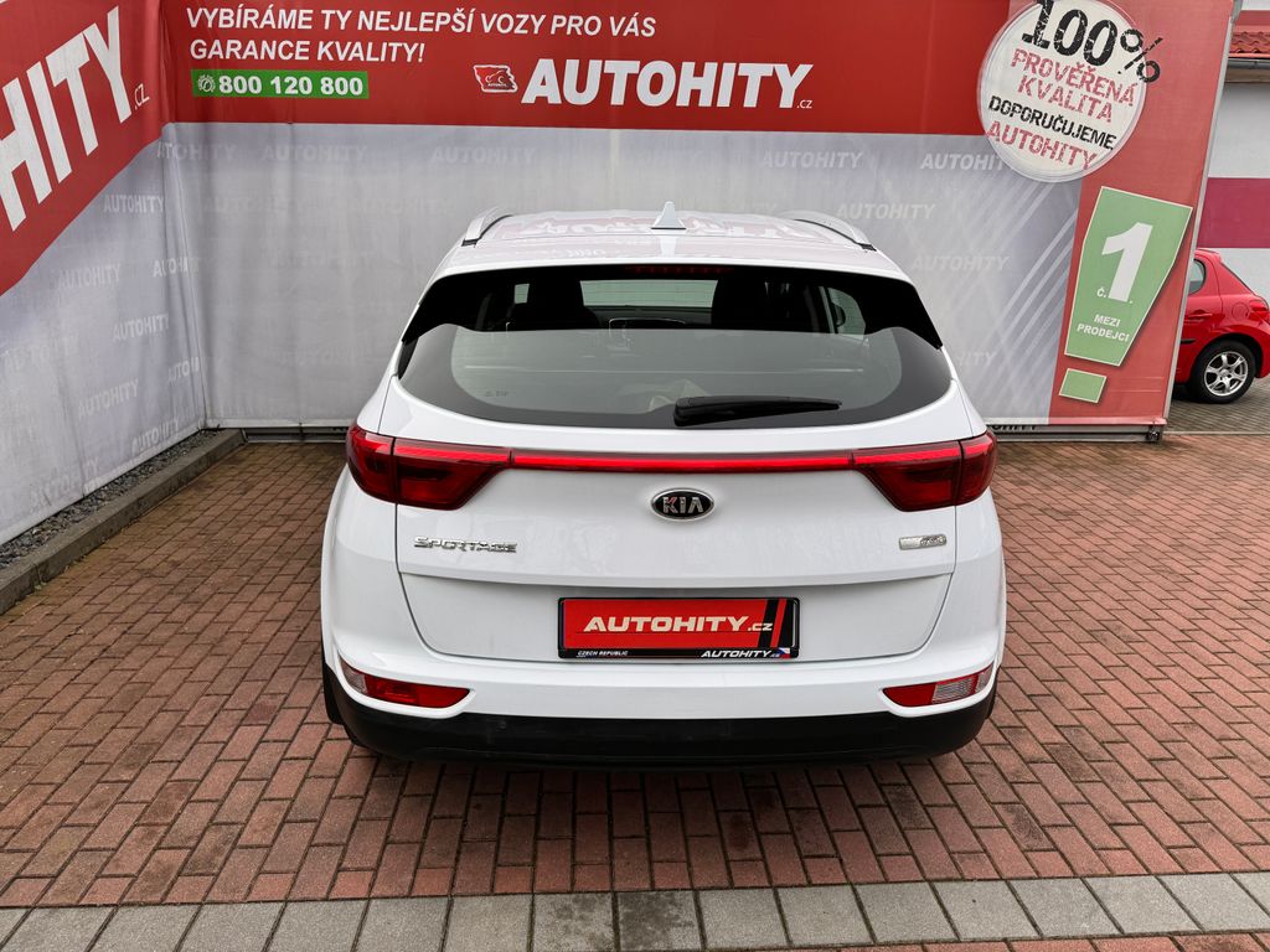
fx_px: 881
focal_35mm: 24
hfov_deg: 71.6
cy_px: 476
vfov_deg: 56.8
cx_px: 635
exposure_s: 1/1818
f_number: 1.78
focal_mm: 6.86
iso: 80
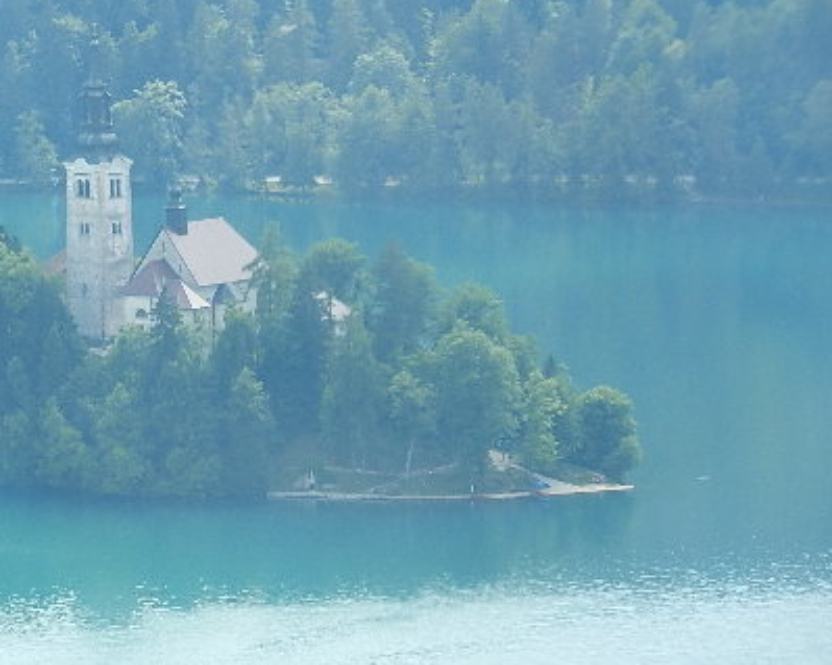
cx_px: 202
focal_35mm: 296
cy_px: 254
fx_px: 7287
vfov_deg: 5.2
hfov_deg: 6.5
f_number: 5.3
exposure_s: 1/250
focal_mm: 34
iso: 160
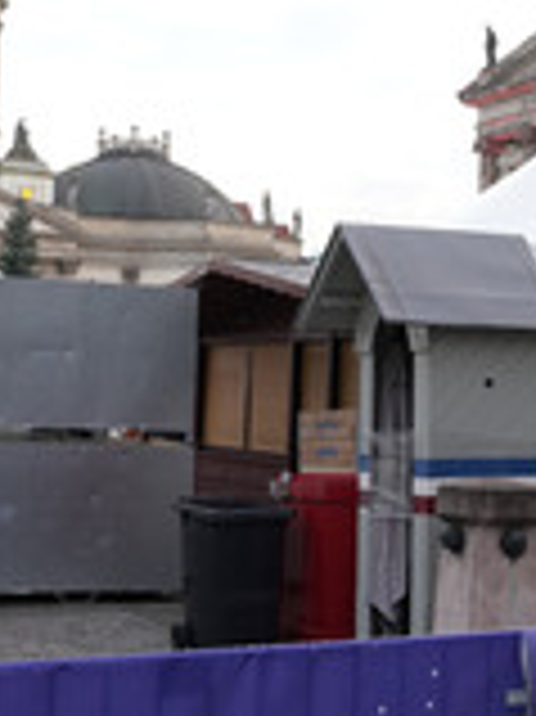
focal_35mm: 82
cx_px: 421
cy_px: 378
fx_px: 1695
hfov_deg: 17.8
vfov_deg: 23.9
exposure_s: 1/15
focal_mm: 30
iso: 1250
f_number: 7.1
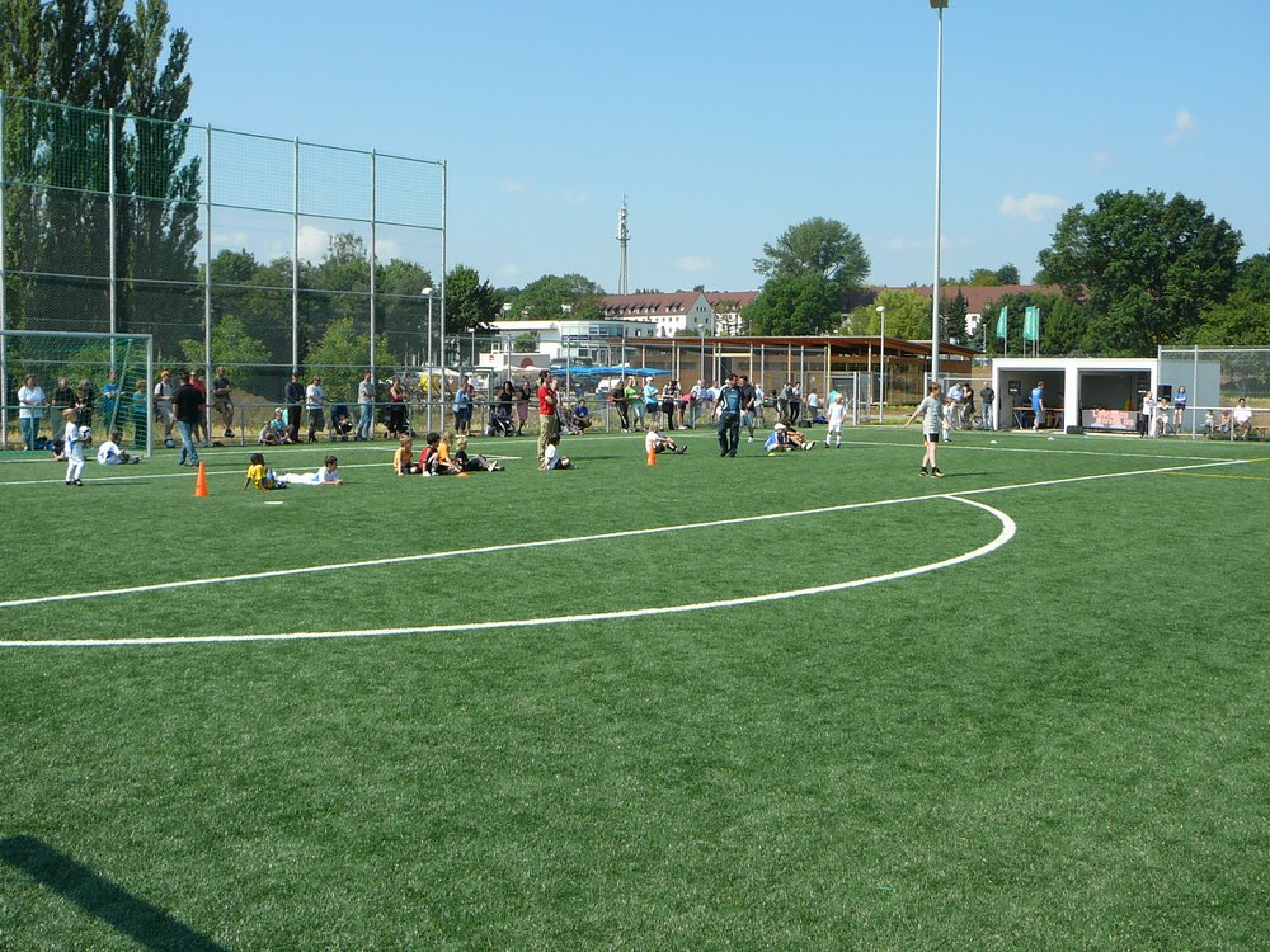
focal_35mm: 35
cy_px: 476
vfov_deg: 40.7
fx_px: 1284
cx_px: 635
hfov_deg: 52.6
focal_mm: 5.2
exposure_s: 1/400
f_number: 5
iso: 80
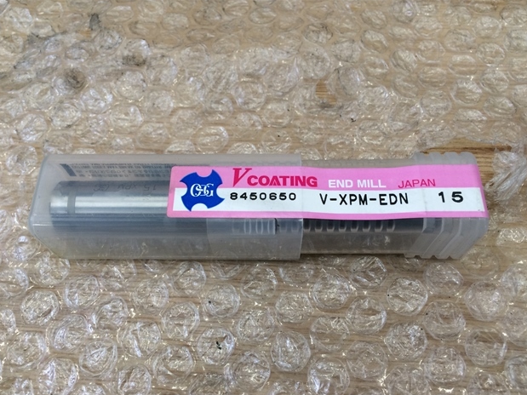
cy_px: 203
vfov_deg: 46.8
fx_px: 457
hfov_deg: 60.0
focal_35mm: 30
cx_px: 259
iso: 40
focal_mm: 4.15
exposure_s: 1/30
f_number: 2.2
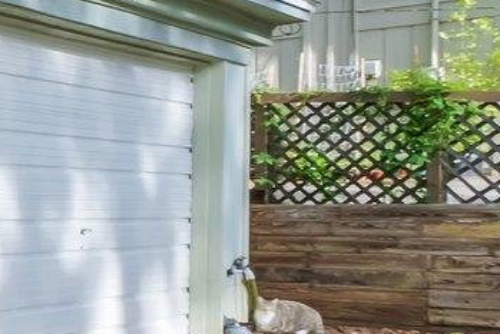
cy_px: 231
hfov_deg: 12.7
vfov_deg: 15.5
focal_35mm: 88
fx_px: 1223
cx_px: -878
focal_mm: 10
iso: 320
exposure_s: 1/850
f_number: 8
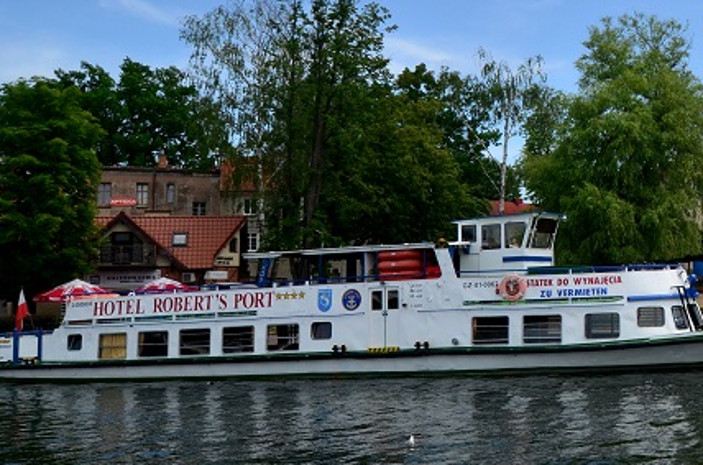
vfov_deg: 27.2
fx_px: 954
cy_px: 154
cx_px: 709
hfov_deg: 36.3
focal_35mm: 49
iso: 400
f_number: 11
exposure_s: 1/500
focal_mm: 14
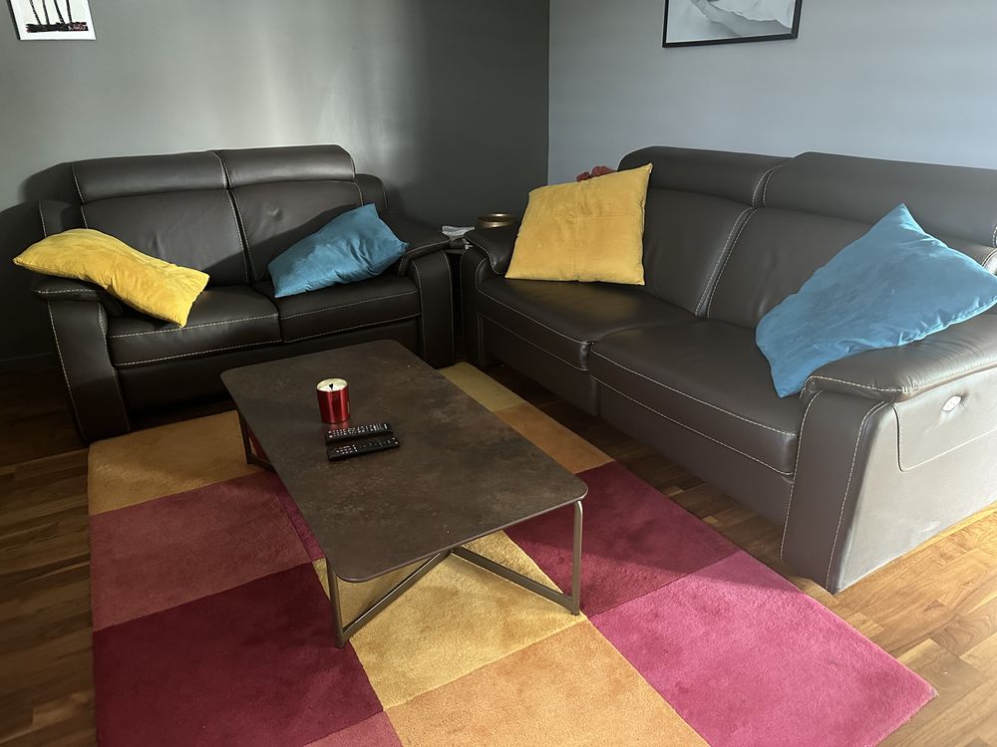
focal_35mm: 24
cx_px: 498
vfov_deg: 56.8
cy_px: 374
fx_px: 691
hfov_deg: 71.6
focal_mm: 6.86
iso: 1000
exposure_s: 1/33
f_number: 1.78
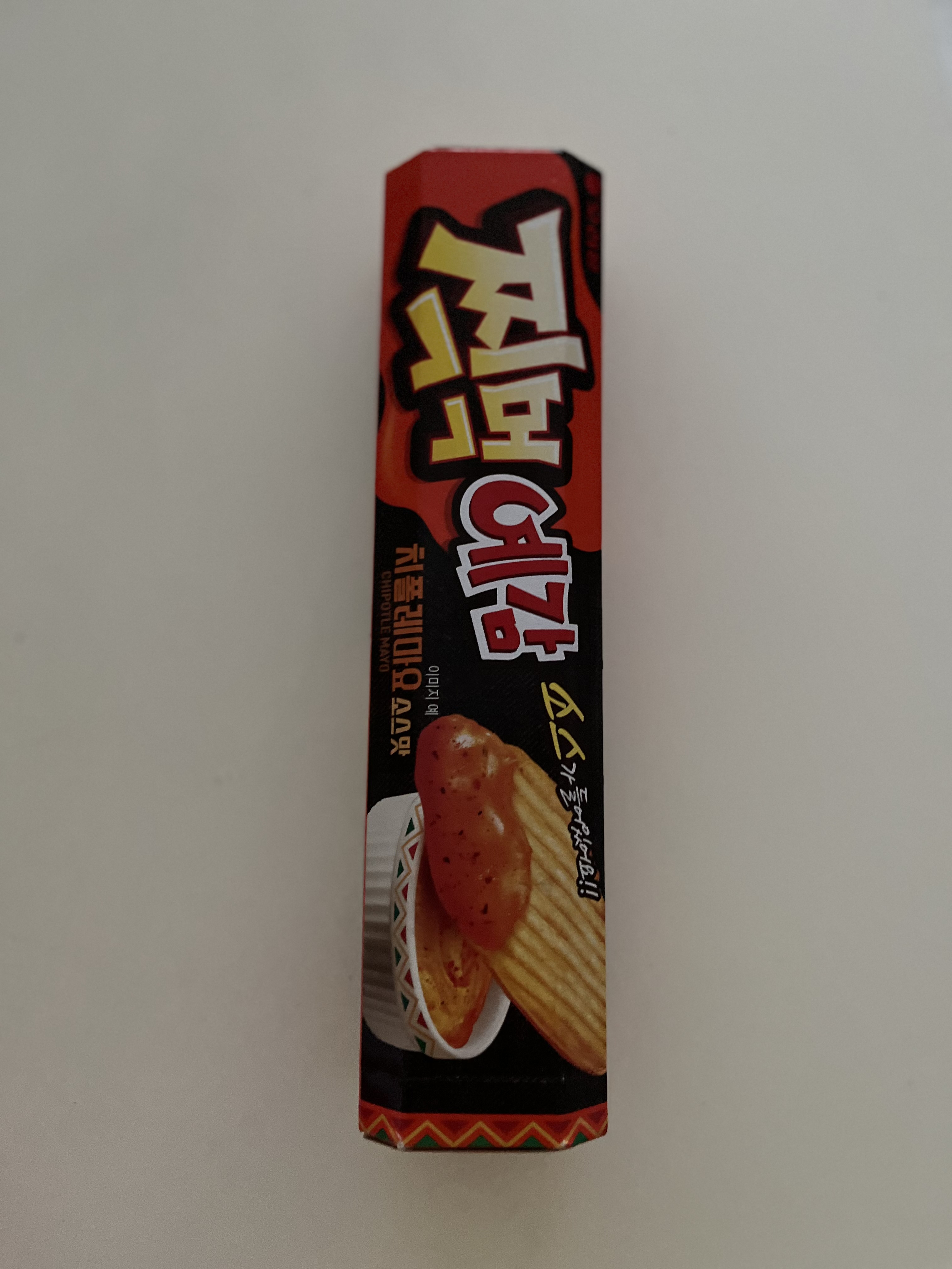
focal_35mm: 26
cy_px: 634
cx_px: 476
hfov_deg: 53.1
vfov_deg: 67.3
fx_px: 953
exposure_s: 1/30
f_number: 1.6
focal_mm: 5.1
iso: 640
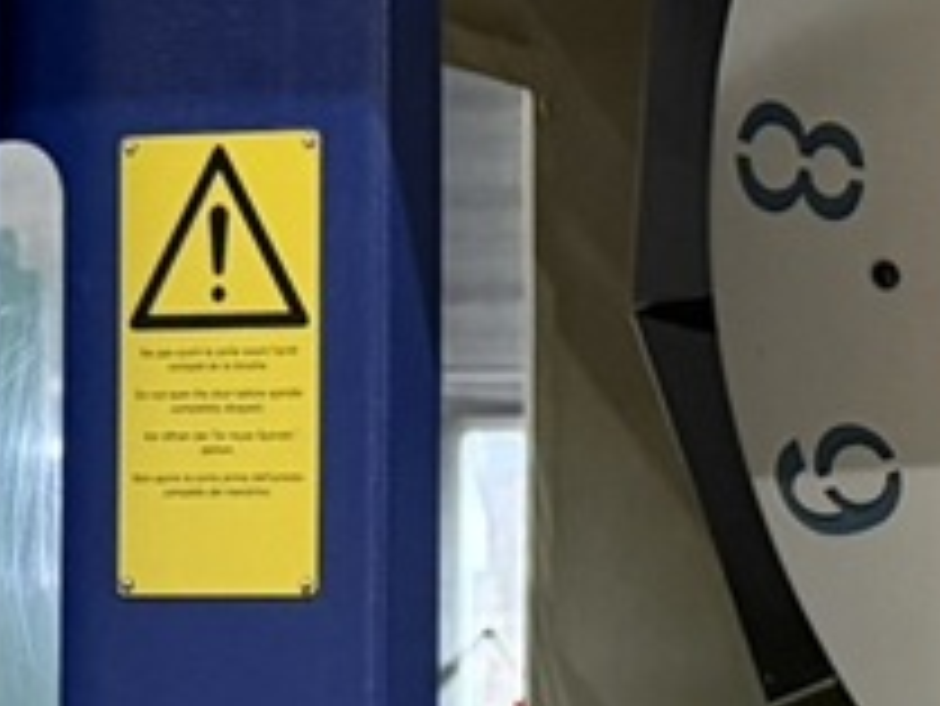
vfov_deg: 10.0
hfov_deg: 12.4
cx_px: 1628
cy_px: 787
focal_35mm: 147
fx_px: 3994
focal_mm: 6.76
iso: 320
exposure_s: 1/50
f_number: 1.78
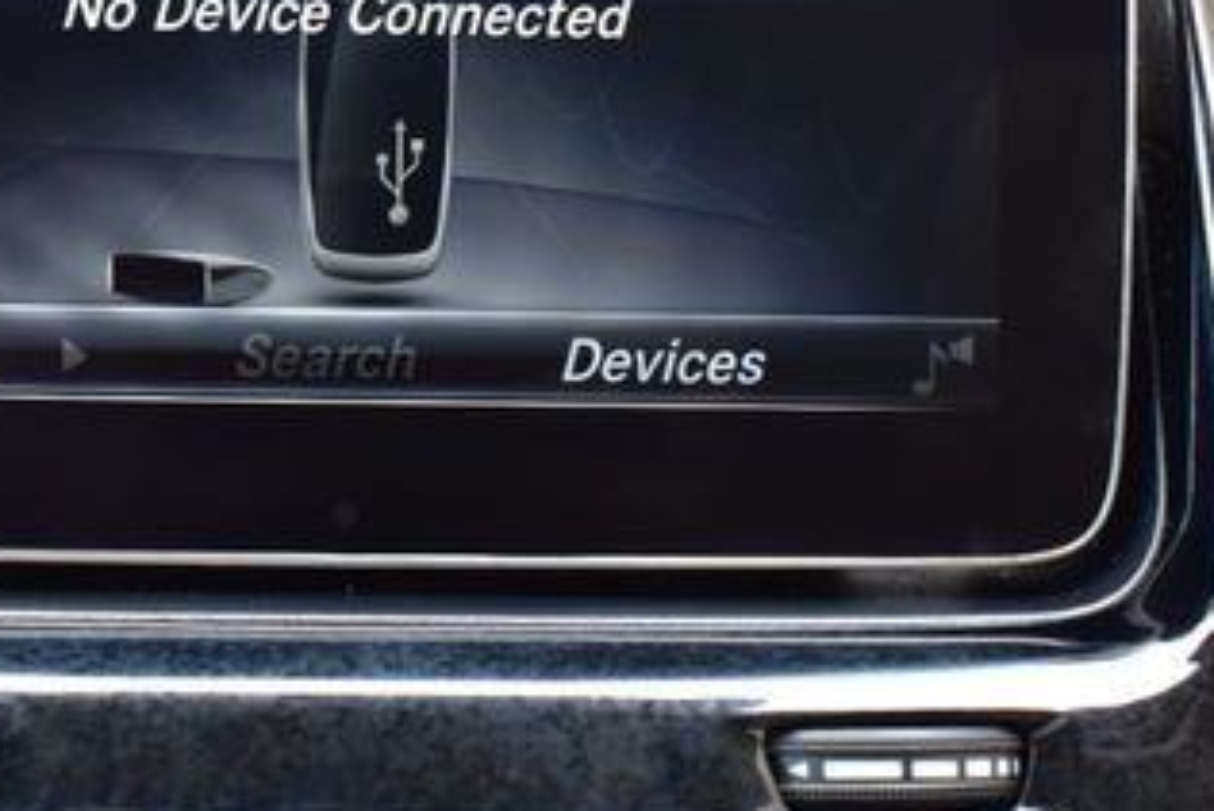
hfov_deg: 25.6
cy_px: 236
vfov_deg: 17.2
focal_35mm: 79
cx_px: 434
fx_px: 2665
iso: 400
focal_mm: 26
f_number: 7.1
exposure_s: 1/40
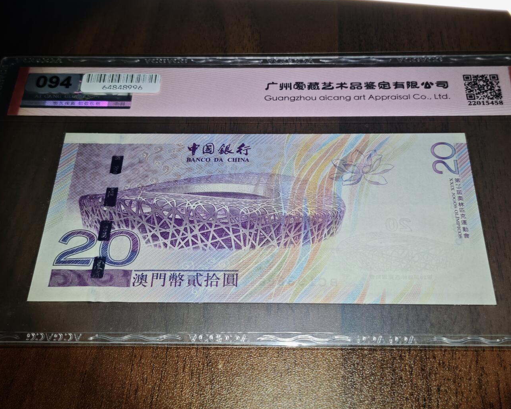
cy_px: 204
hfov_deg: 35.4
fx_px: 801
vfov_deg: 28.6
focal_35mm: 53
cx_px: 256
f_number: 1.63
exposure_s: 1/100
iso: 80
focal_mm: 5.85
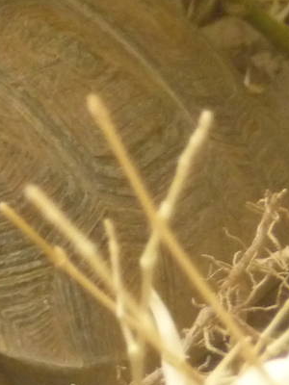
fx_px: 12467
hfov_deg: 1.3
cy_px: 136
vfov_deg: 1.8
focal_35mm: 1120
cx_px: -302
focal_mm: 47
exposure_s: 1/50
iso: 400
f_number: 4.9
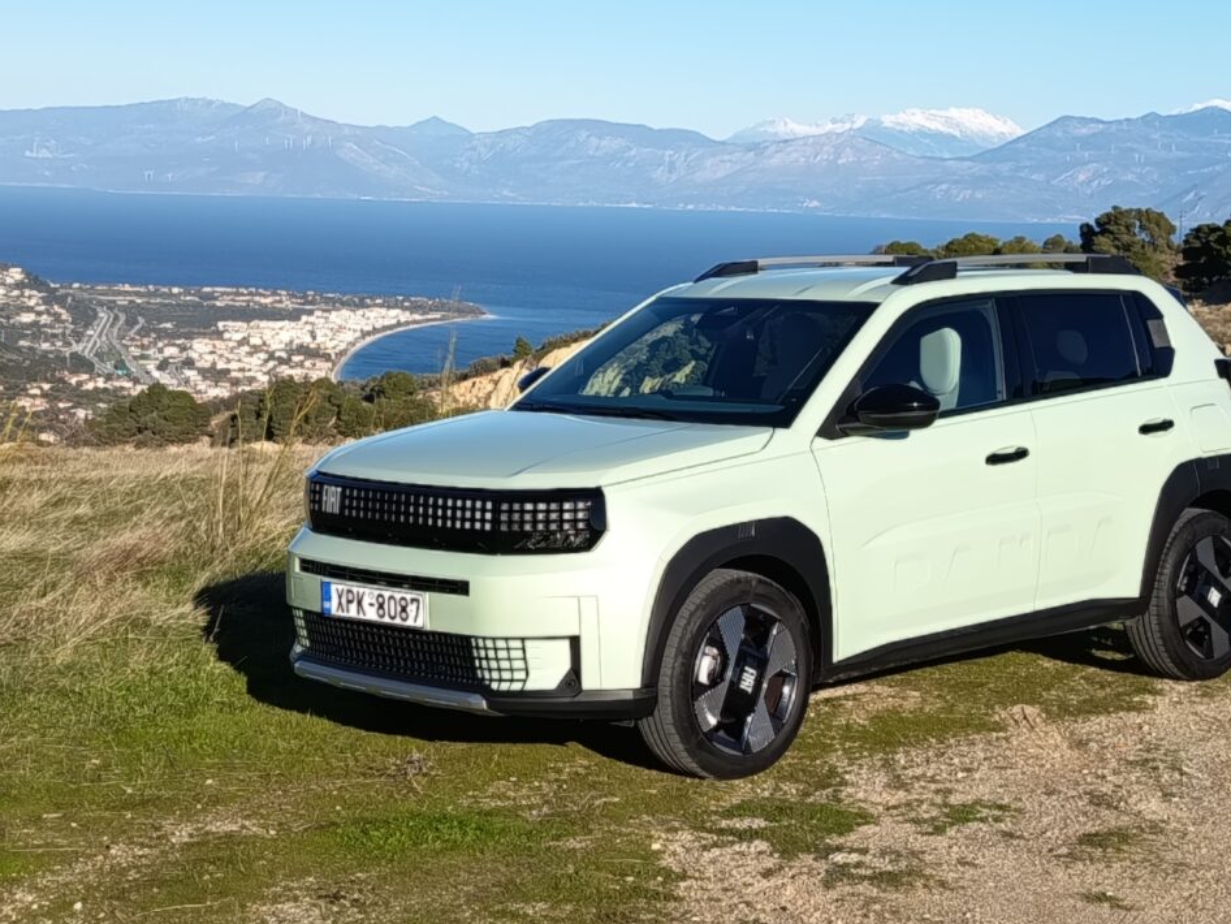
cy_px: 418
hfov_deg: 27.4
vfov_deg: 20.7
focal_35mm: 71
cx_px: 688
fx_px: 2526
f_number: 1.7
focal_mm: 5.24
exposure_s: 1/639
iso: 53
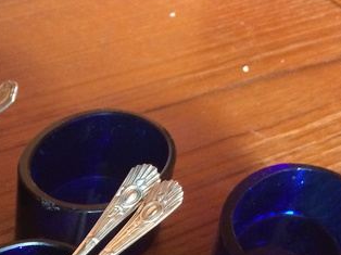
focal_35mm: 86
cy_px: 314
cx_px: -5
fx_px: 847
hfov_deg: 21.9
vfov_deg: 16.4
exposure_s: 1/30
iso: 320
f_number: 2.2
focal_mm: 4.12
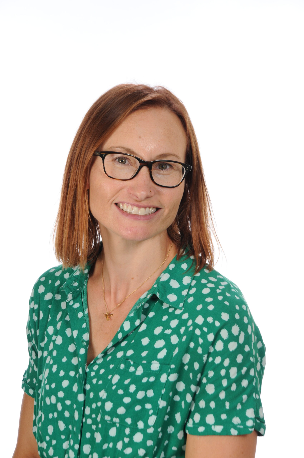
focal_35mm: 158
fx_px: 2000
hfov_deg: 8.7
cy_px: 229
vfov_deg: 13.1
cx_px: 152
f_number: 11
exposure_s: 1/160
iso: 200
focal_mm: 105
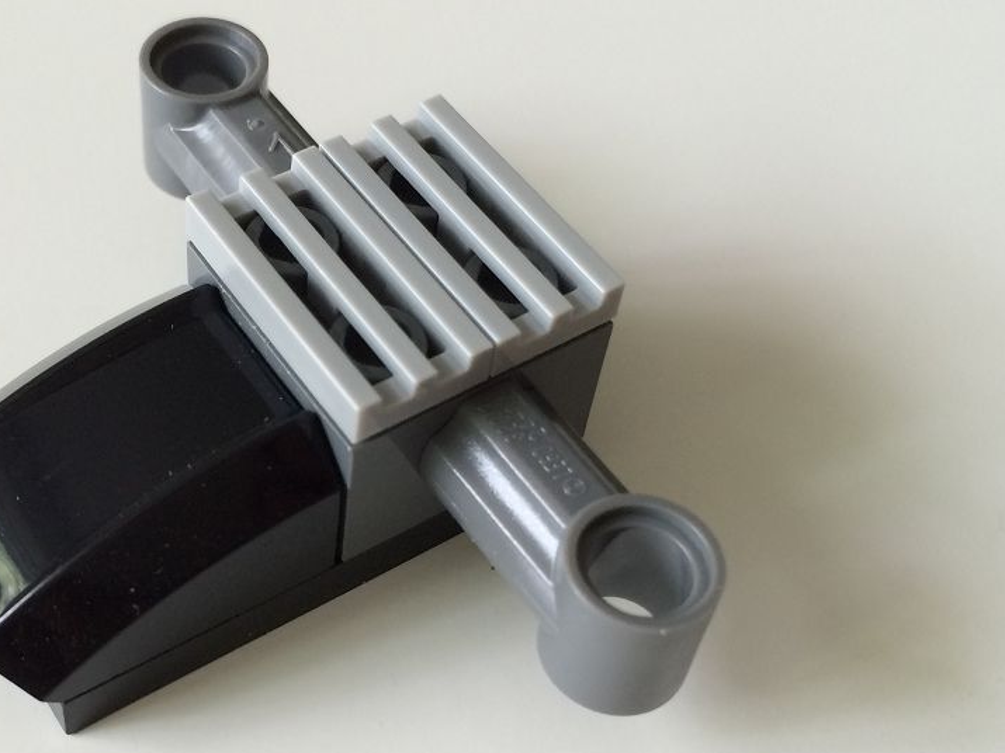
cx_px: 316
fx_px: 1538
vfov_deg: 27.5
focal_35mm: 53
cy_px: 428
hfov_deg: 35.7
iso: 64
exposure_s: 1/30
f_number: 2.2
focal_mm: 4.15
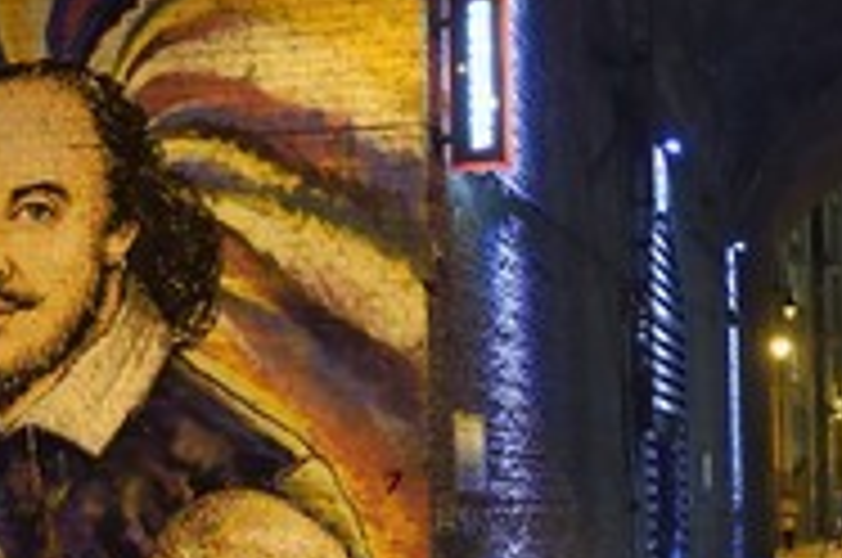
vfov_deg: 18.7
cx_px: 662
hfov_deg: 27.6
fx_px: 1681
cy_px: 459
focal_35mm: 72
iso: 1600
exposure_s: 1/8
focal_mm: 32
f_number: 4.5
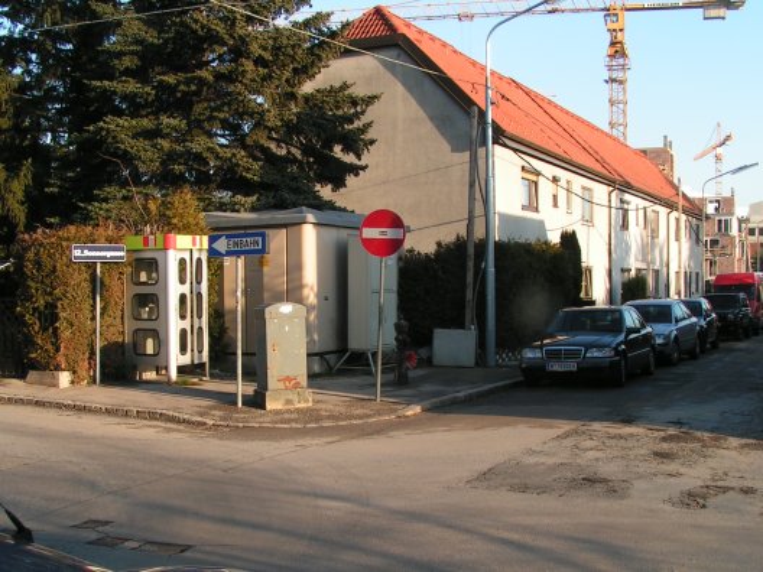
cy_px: 286
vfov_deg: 36.8
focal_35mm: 39
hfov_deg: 47.9
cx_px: 382
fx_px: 860
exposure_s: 1/100
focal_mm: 6
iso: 50
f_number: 5.6
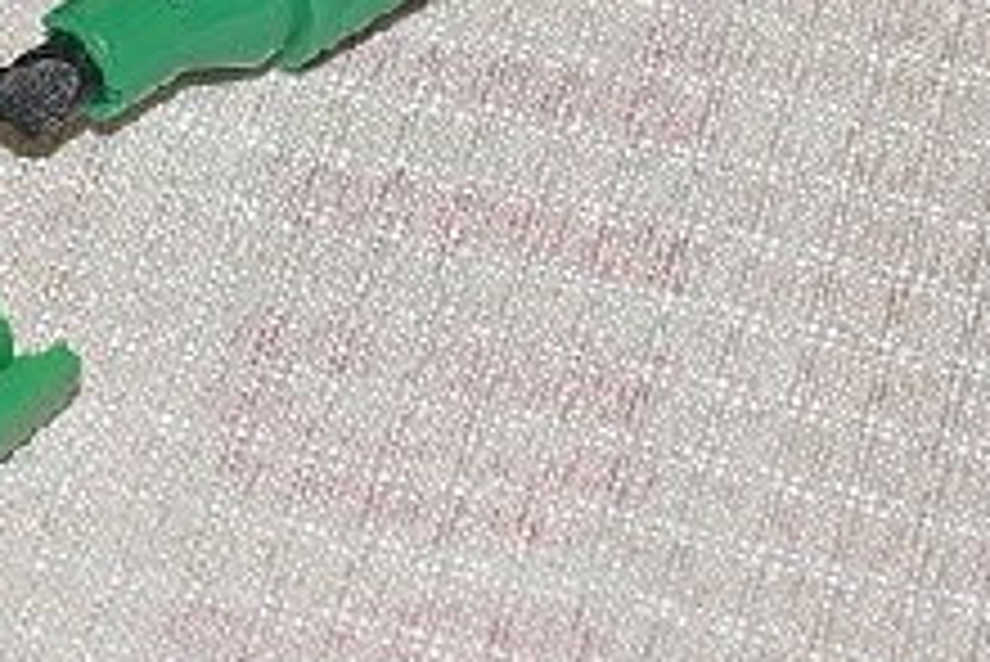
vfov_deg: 6.5
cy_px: -122
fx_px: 5751
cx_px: 122
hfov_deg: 9.8
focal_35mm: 209
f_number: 5.3
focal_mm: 48
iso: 100
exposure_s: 1/60
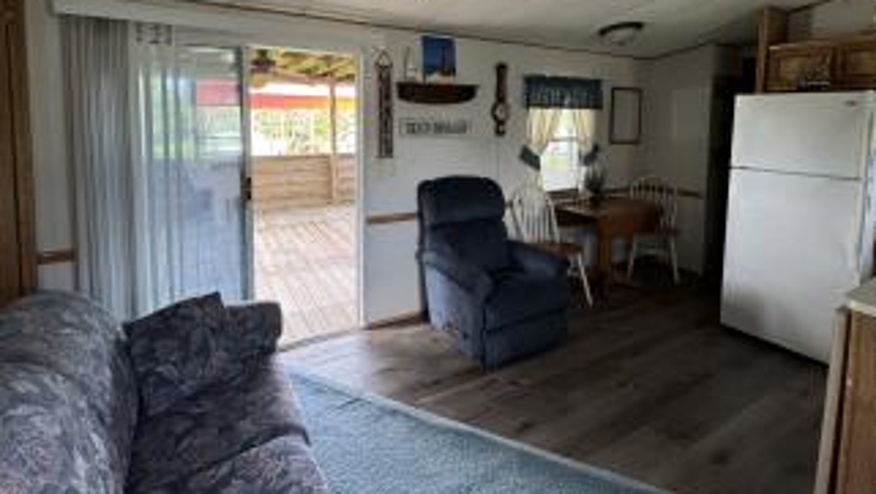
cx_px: 437
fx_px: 442
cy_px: 150
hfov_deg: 89.5
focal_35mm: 19
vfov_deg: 56.7
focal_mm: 2.22
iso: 200
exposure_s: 1/99
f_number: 2.2
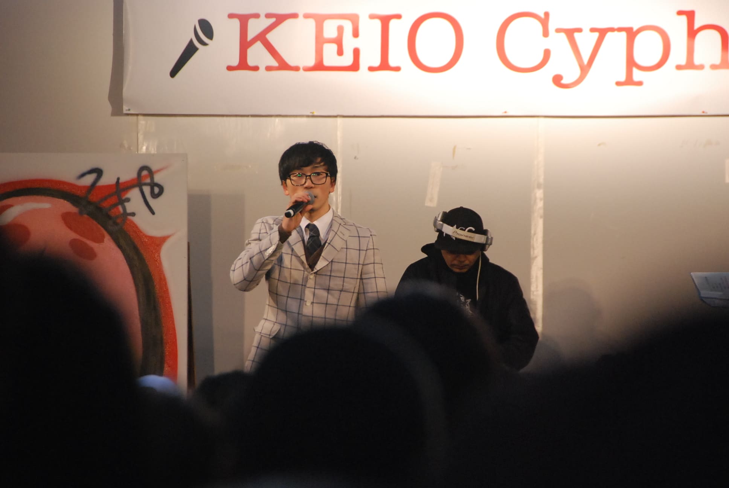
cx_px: 364
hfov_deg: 6.9
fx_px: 6082
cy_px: 244
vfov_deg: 4.6
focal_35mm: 300
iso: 1600
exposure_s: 1/200
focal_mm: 200
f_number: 5.6
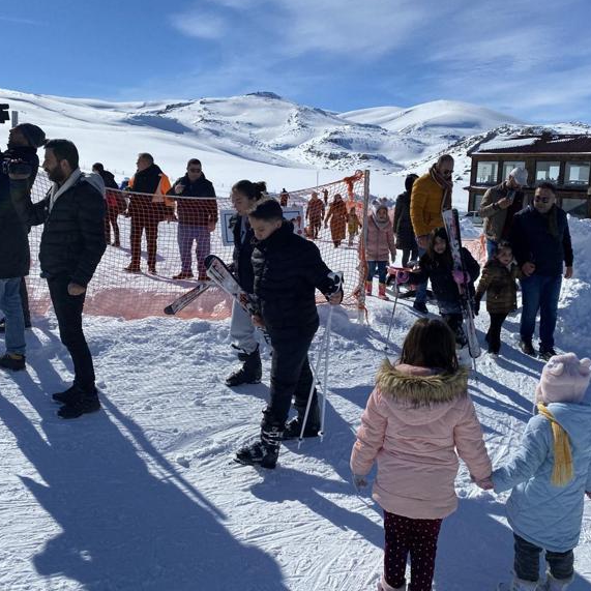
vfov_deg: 52.5
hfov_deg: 52.2
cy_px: 293
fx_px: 599
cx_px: 349
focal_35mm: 31
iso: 32
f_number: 1.8
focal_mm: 4.25
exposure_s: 1/7692
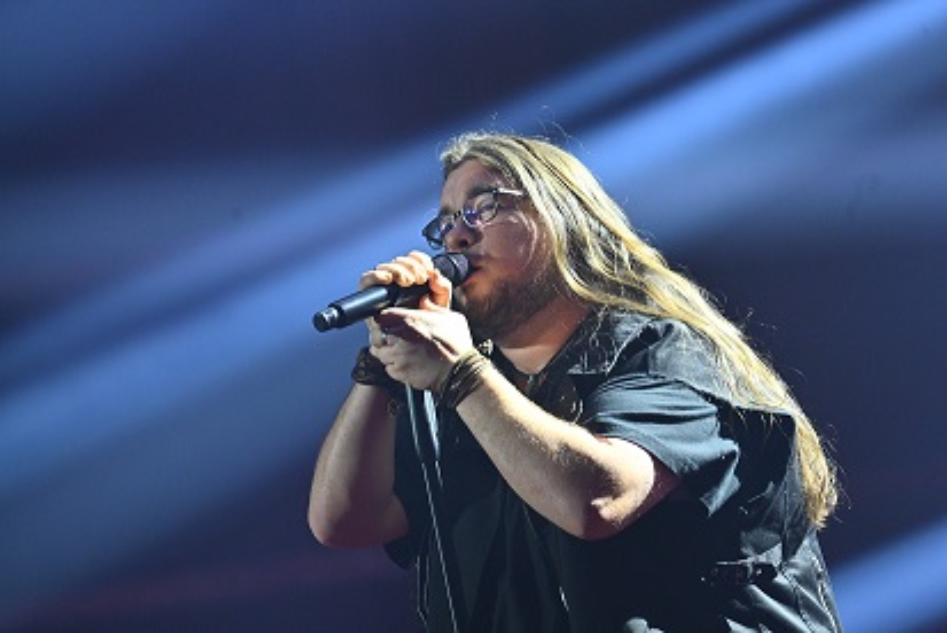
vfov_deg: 4.9
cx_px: 474
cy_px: 316
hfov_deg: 7.4
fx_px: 7370
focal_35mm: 280
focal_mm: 280
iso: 3200
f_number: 6.3
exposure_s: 1/200
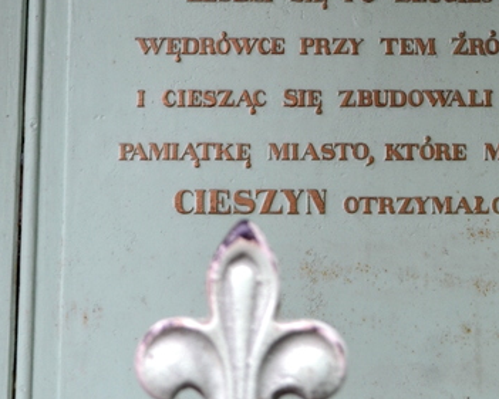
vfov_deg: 12.4
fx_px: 1802
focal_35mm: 122
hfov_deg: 15.7
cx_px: 331
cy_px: -43
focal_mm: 38
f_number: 8
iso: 400
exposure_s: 1/60
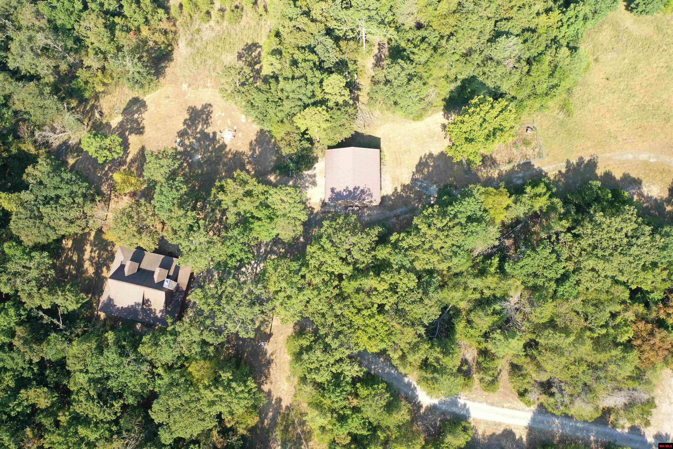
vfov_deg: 46.4
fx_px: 523
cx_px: 336
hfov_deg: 65.5
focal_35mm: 28
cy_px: 224
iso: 120
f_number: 2.8
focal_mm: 10.26
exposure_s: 1/30
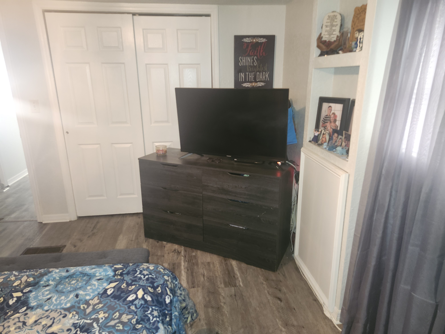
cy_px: 167
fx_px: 296
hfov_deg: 73.9
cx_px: 222
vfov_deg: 58.9
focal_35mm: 23
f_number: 1.8
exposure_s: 1/8
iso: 640
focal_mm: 5.54
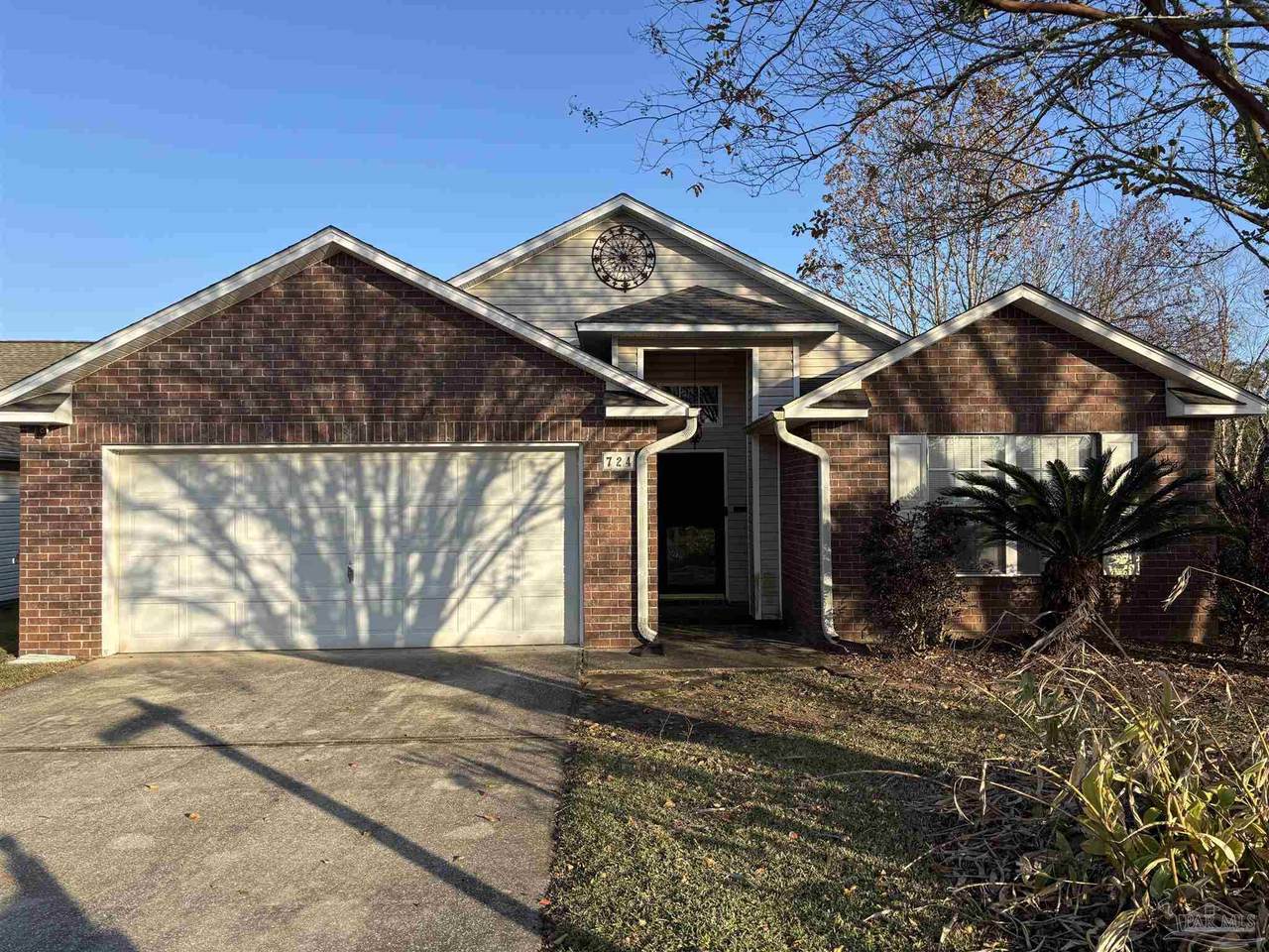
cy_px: 476
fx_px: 953
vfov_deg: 53.1
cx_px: 634
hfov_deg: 67.3
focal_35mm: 26
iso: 50
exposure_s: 1/1590
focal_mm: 5.96
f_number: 1.6
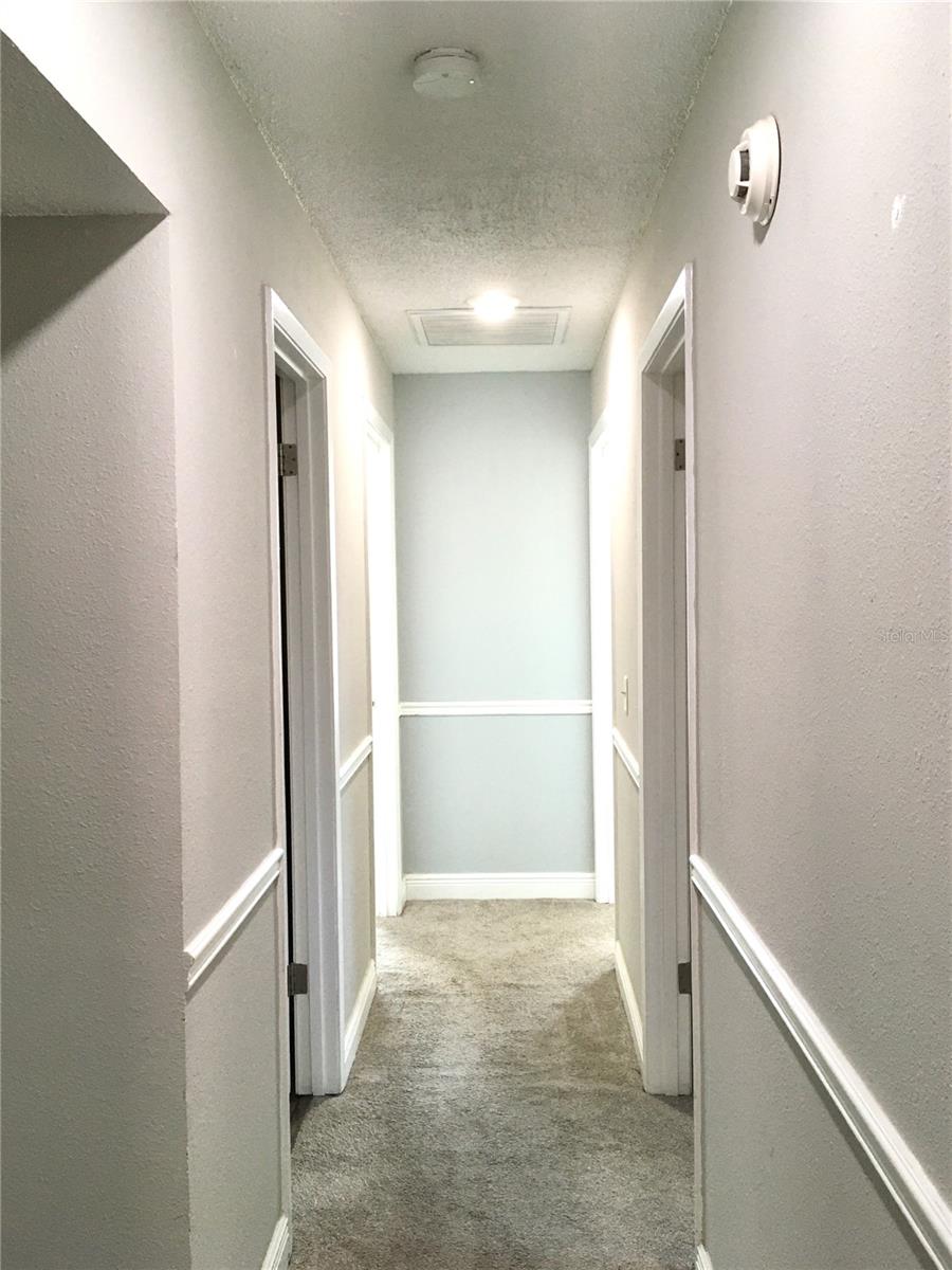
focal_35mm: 29
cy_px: 635
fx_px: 1063
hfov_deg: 48.2
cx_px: 476
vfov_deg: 61.7
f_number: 2.2
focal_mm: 4.15
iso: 64
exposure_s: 1/33
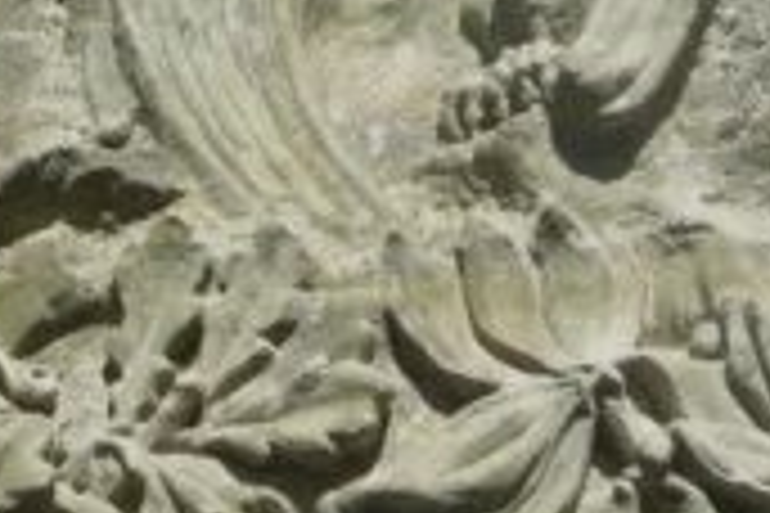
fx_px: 2374
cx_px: 412
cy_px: -112
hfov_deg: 18.4
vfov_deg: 12.1
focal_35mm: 111
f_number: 7.6
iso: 400
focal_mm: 7
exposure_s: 1/1000
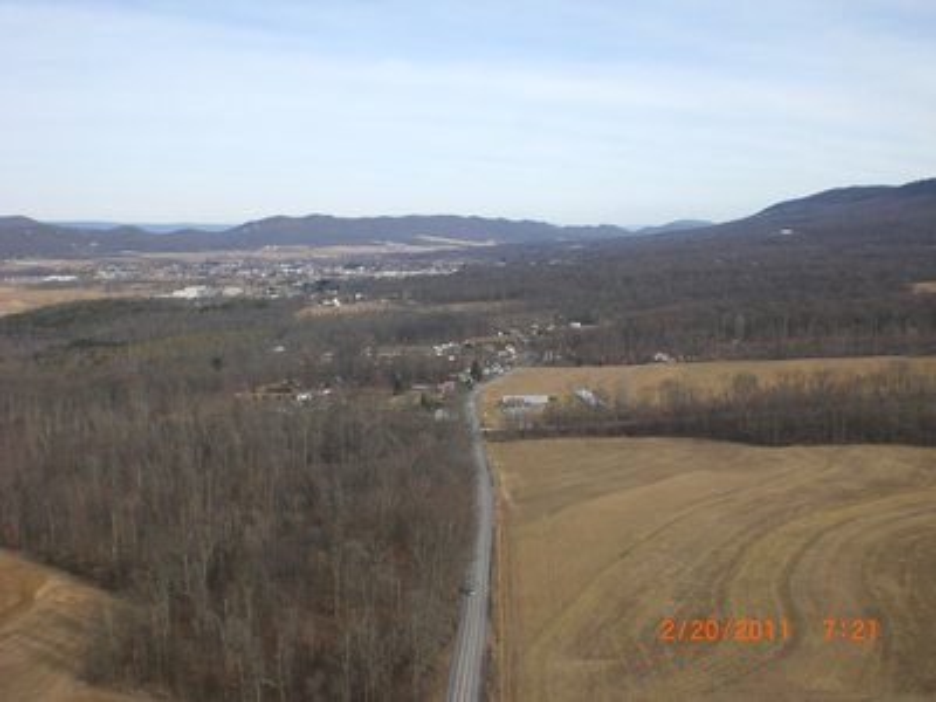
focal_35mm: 38
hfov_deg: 49.0
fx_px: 1028
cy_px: 351
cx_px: 468
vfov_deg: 37.7
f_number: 4.4
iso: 50
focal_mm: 6.3
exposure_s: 1/320
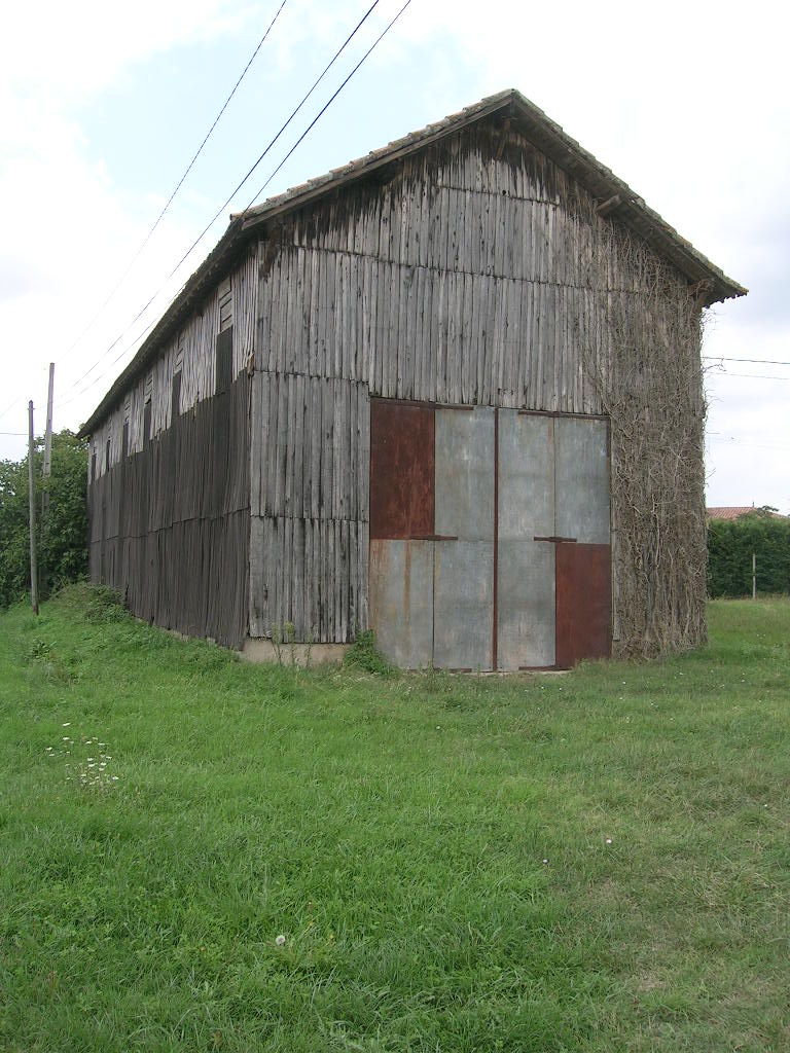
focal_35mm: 35
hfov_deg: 40.7
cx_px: 395
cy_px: 526
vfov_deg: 52.6
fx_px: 1065
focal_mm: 5.4
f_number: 4.8
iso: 50
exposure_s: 1/177
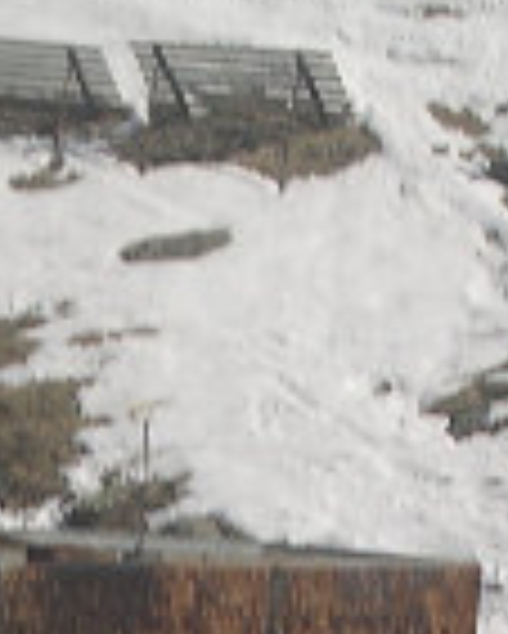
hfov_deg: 3.9
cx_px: 135
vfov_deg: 4.8
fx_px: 7491
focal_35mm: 399
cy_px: 1210
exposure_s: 1/413
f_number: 5
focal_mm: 14.9
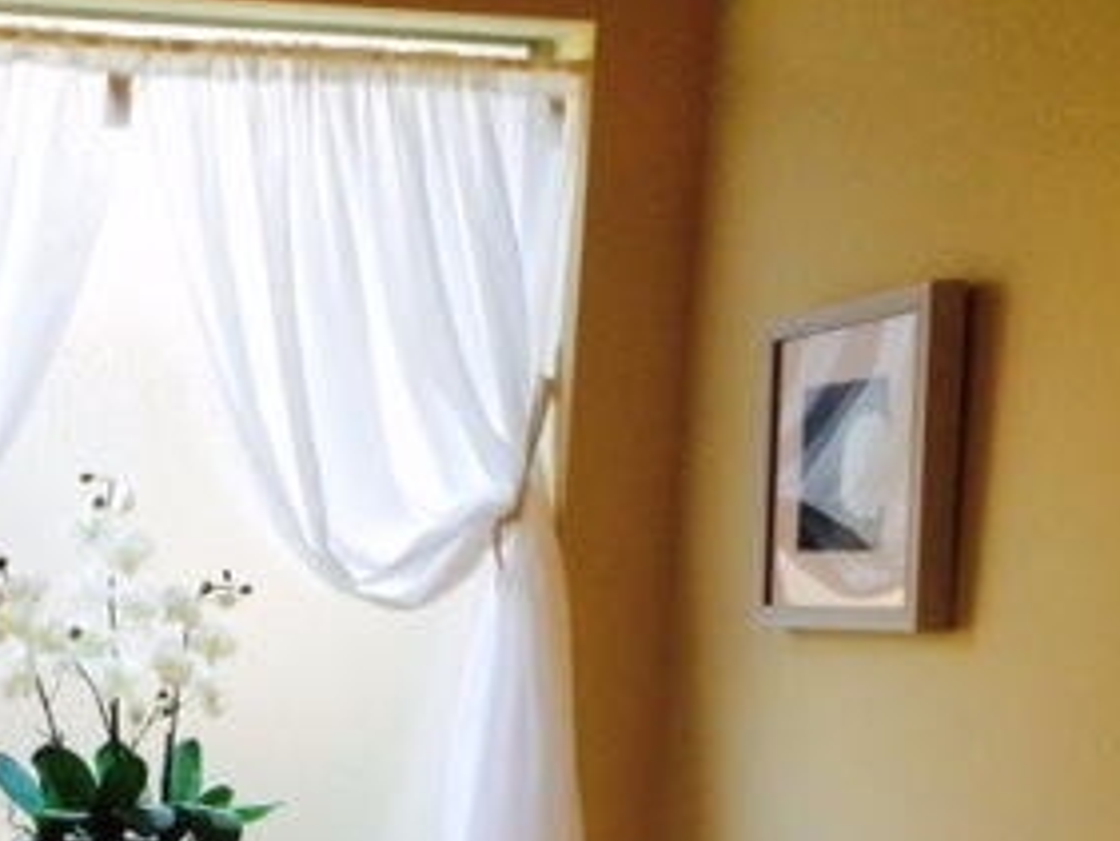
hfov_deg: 28.4
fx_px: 2136
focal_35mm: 66
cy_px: 921
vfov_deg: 21.2
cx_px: 140
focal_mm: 4.15
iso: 64
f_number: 2.2
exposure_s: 1/120
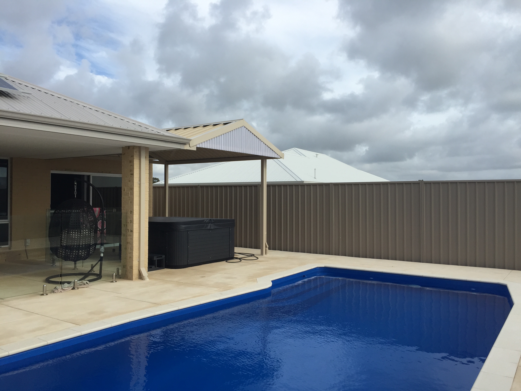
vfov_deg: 48.2
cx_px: 260
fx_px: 436
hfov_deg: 61.7
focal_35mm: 29
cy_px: 196
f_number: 2.2
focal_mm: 4.15
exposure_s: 1/1464
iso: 32
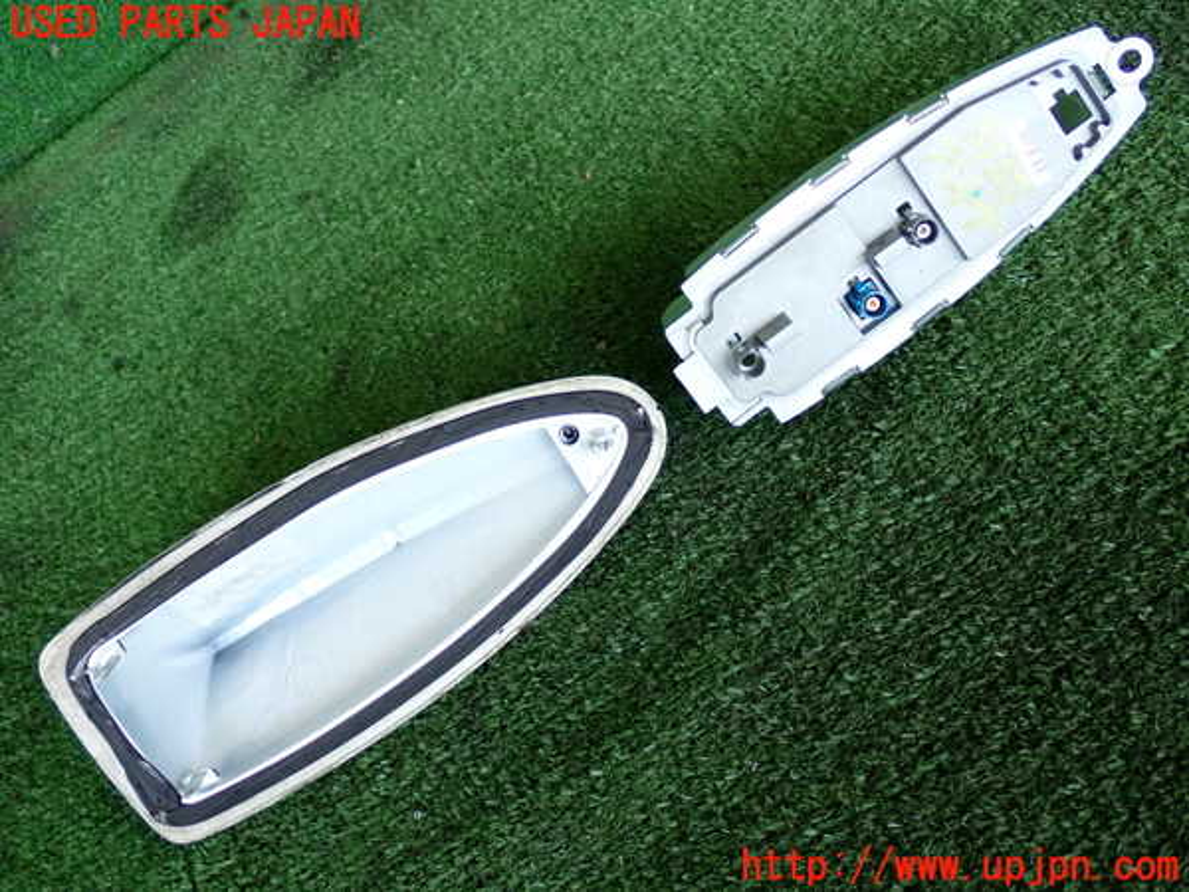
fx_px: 1614
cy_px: 446
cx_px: 594
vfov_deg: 30.9
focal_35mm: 47
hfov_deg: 40.4
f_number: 3.1
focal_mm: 8.4
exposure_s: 1/125
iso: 320
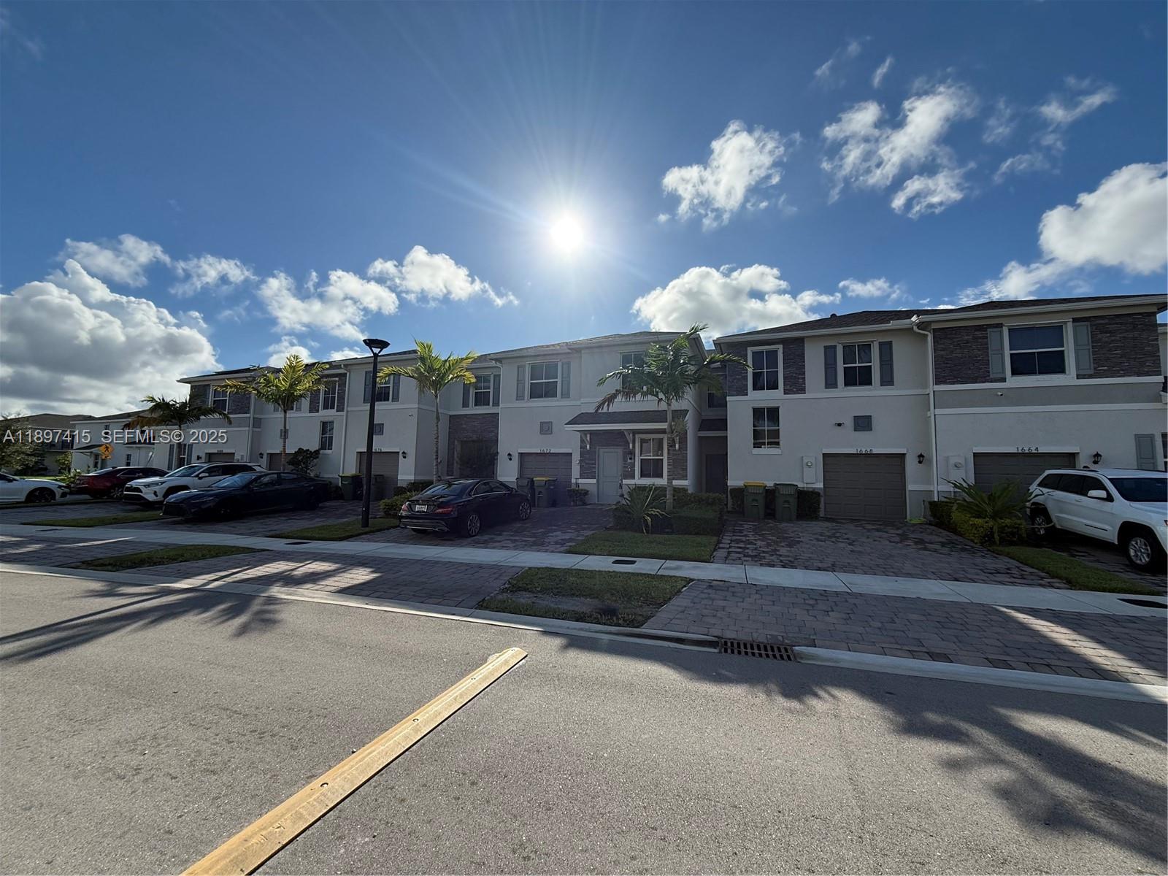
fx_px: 472
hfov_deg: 102.1
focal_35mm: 14
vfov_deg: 85.7
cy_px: 438
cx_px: 584
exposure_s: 1/2976
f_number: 2.2
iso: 50
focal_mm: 2.22
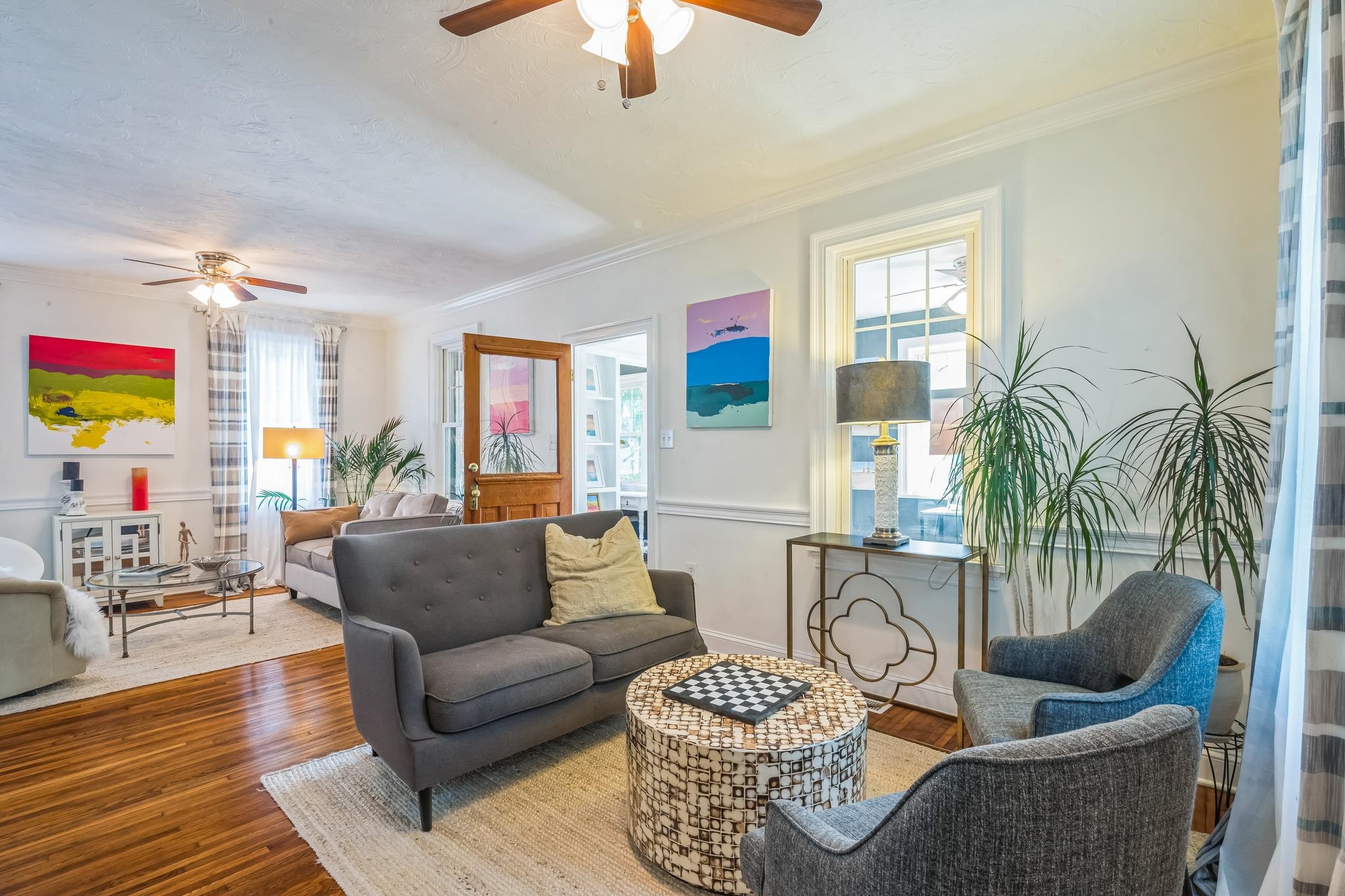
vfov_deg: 73.7
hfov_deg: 96.7
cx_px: 672
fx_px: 598
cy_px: 448
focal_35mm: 16
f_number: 16
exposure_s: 2.5
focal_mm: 16
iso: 250
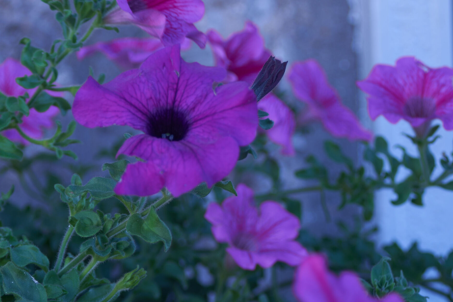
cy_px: 177
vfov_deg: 8.3
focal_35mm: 165
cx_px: 150
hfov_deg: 12.4
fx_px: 2076
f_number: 5.6
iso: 50
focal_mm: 80
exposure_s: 1/15
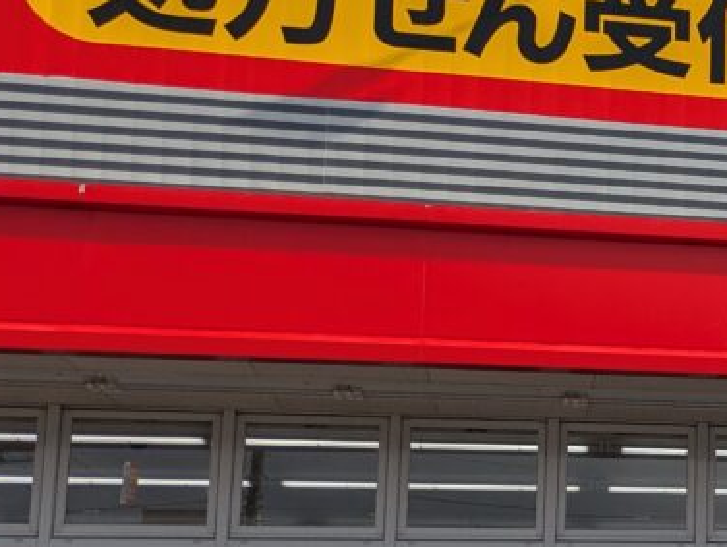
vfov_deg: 17.4
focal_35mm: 85
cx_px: 1152
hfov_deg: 19.4
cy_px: 370
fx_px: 1787
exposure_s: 1/2632
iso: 52
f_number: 1.89
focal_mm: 5.43
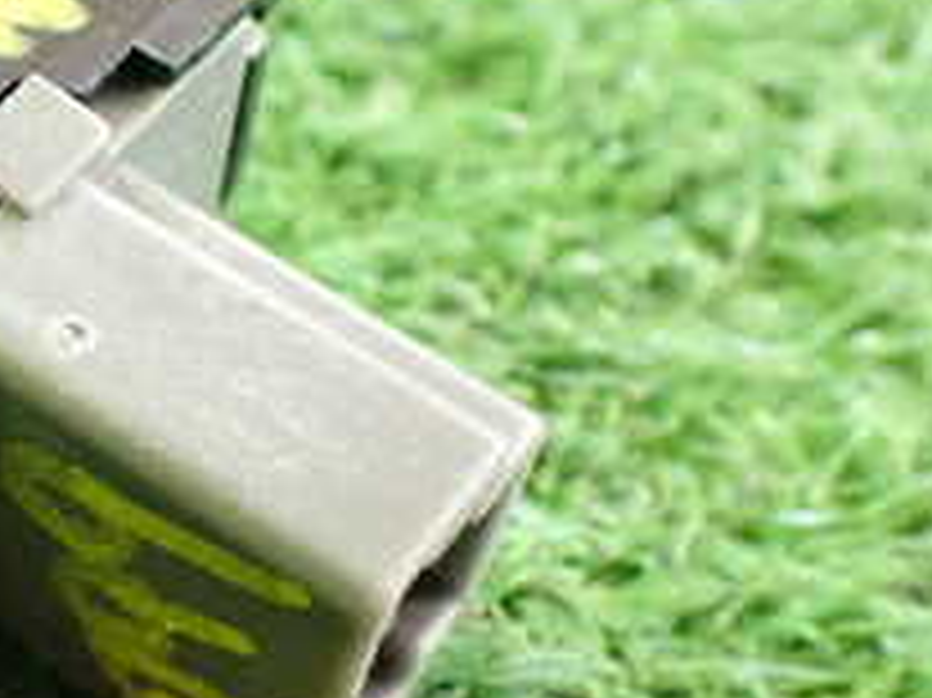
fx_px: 2341
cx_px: -140
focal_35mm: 87
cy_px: 225
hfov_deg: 21.2
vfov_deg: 16.9
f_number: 2.3
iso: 800
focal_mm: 5.4
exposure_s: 1/30
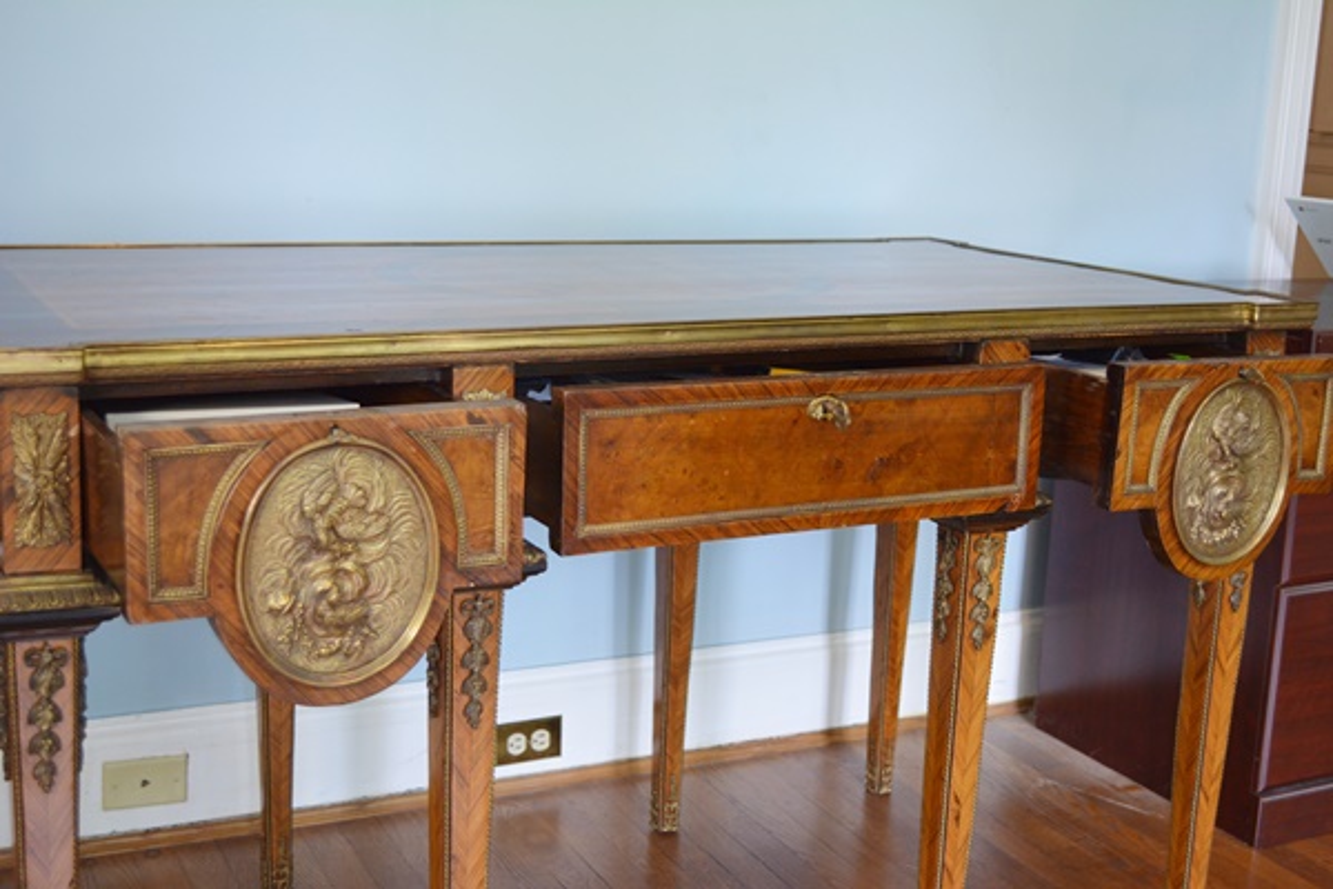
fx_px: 1666
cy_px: 444
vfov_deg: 29.9
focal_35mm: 45
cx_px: 666
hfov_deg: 43.6
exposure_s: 1/60
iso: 800
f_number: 4.5
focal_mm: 30
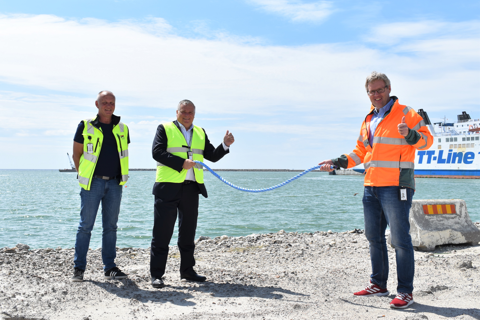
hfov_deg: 51.3
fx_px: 500
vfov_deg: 35.5
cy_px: 160
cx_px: 240
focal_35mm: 38
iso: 200
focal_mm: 25
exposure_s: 1/800
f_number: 8
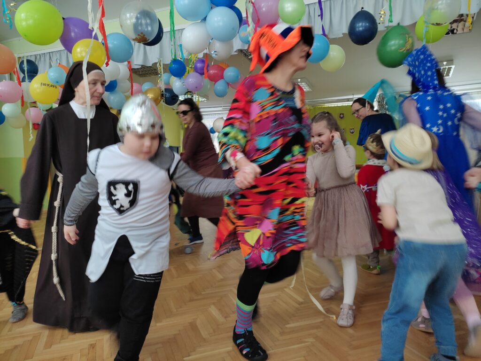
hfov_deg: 67.3
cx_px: 240
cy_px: 180
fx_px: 361
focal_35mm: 26
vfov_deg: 53.1
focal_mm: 4.74
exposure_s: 1/33
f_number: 1.79
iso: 202
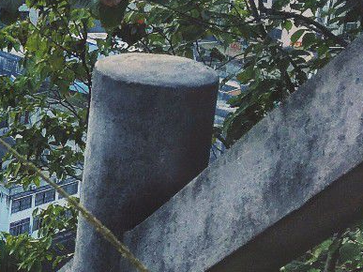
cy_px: -5
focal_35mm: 120
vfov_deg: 12.2
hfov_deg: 13.8
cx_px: -374
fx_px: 1258
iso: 25
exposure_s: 1/211
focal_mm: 4.15
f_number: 2.2
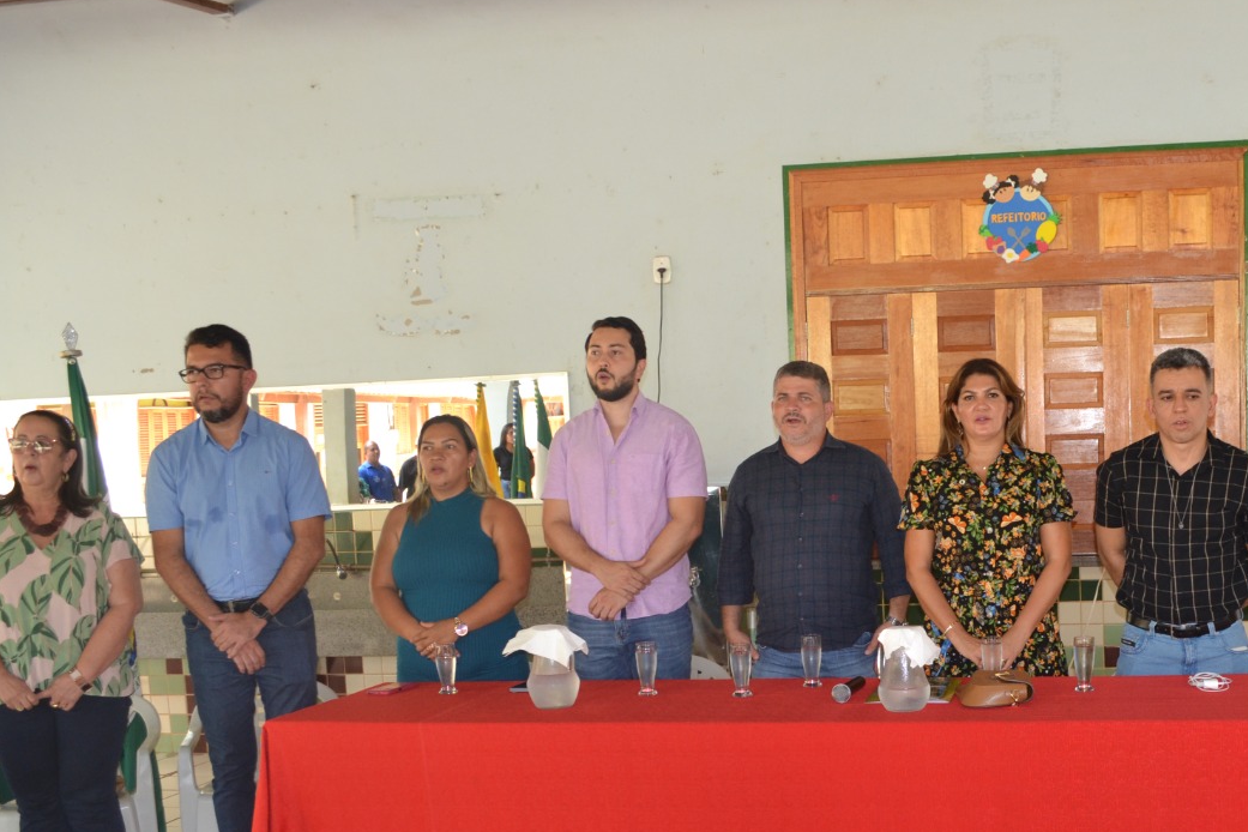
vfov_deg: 31.4
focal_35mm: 42
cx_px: 911
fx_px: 1456
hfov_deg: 45.1
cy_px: 613
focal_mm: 18
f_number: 4
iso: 400
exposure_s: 1/80
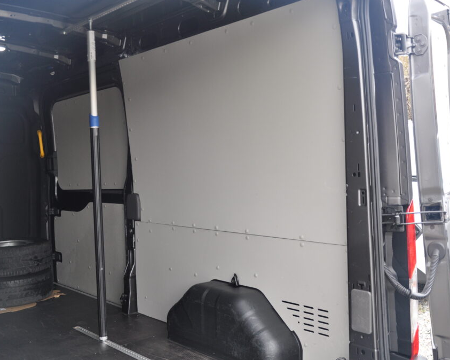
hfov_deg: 44.7
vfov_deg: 36.5
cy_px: 179
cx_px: 199
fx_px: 546
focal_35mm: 41
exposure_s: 1/50
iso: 400
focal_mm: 24
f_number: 3.8
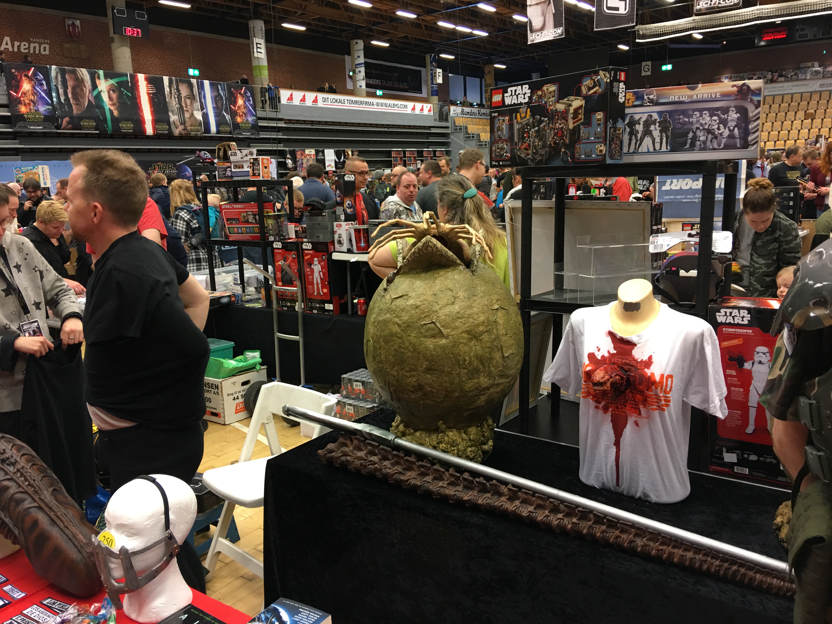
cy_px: 312
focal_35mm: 29
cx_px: 416
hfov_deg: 61.7
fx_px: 697
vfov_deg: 48.2
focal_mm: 4.15
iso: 64
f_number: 2.2
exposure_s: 1/17
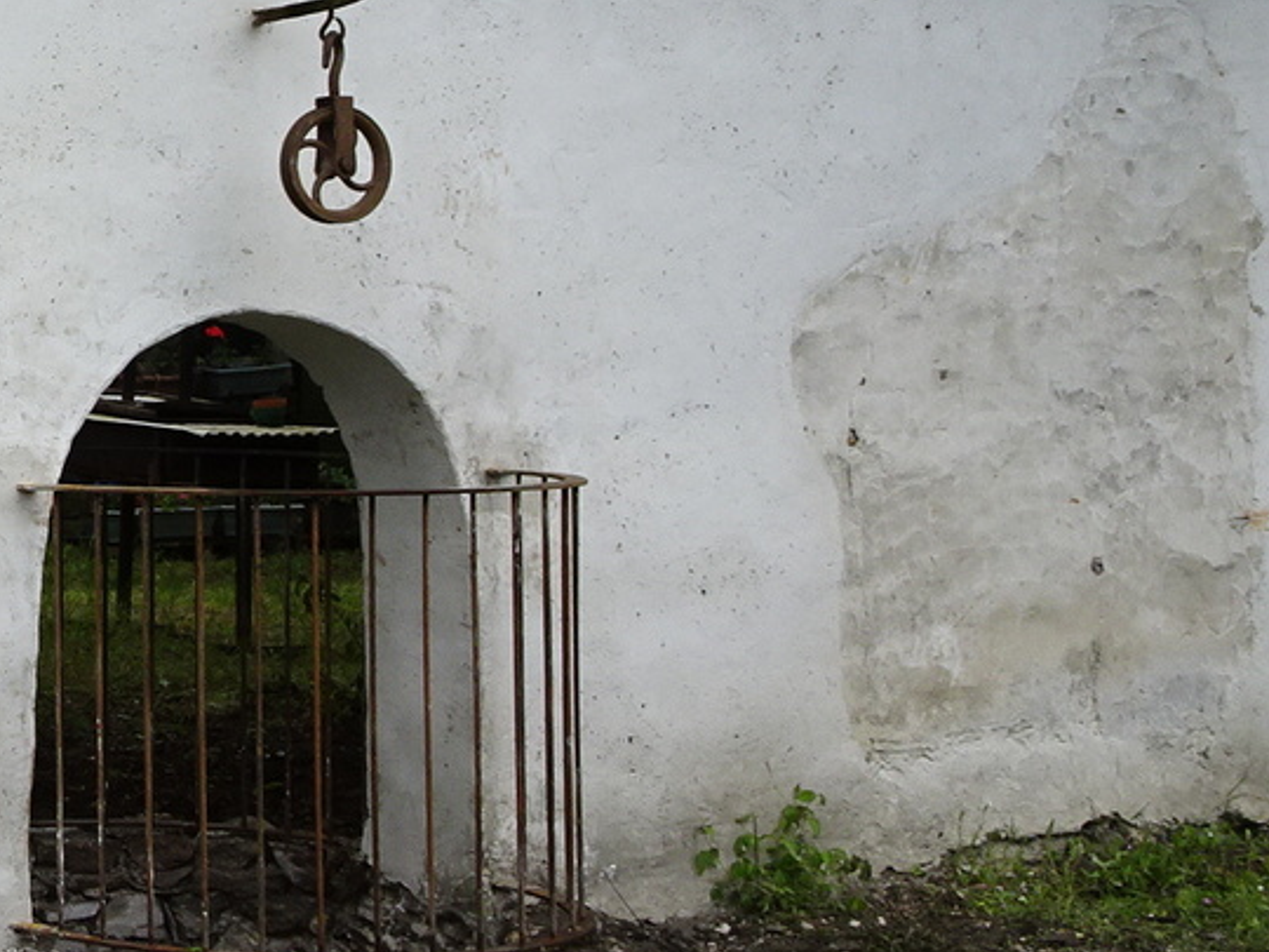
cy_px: 263
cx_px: -508
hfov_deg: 19.7
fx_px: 3263
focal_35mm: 89
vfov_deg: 16.5
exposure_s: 1/500
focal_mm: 4.92
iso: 80
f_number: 3.5
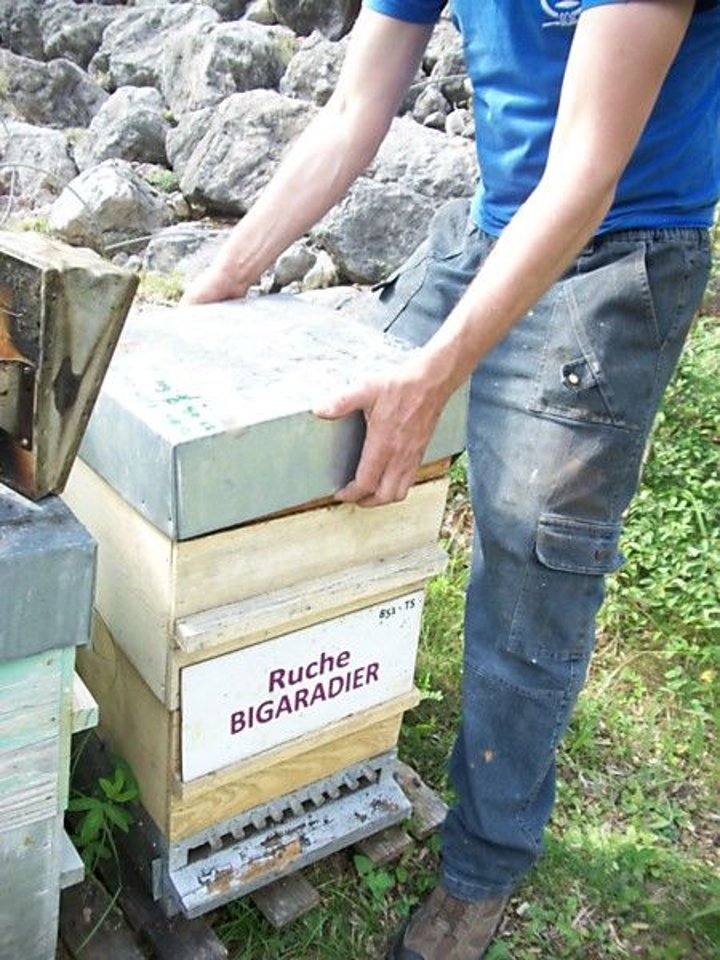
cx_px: 360
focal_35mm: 32
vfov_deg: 56.8
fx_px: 887
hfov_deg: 44.2
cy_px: 480
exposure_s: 1/80
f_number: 2.9
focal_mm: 5.7
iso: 80
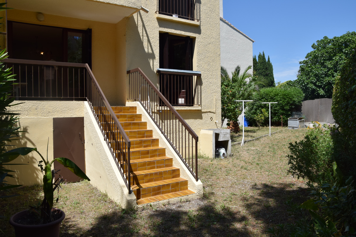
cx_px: 178
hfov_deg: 67.4
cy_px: 118
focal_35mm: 27
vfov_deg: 48.0
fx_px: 267
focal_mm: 18
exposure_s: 1/400
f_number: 10
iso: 200
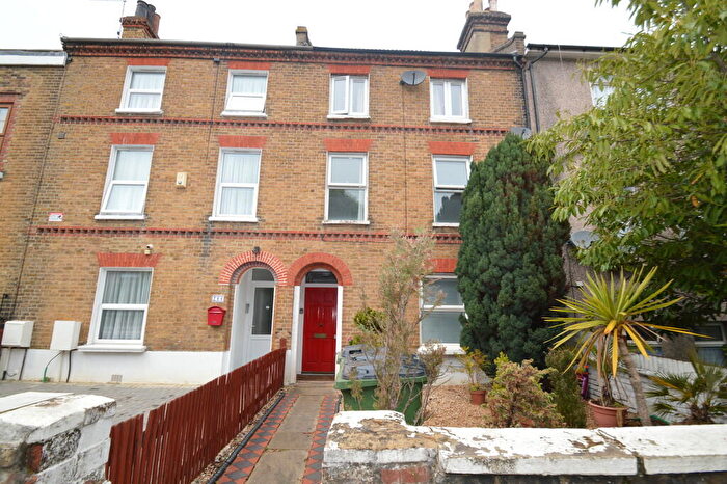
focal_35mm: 16
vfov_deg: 72.0
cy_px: 242
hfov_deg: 95.0
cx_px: 364
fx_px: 333
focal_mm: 11
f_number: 7.1
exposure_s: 1/200
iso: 100
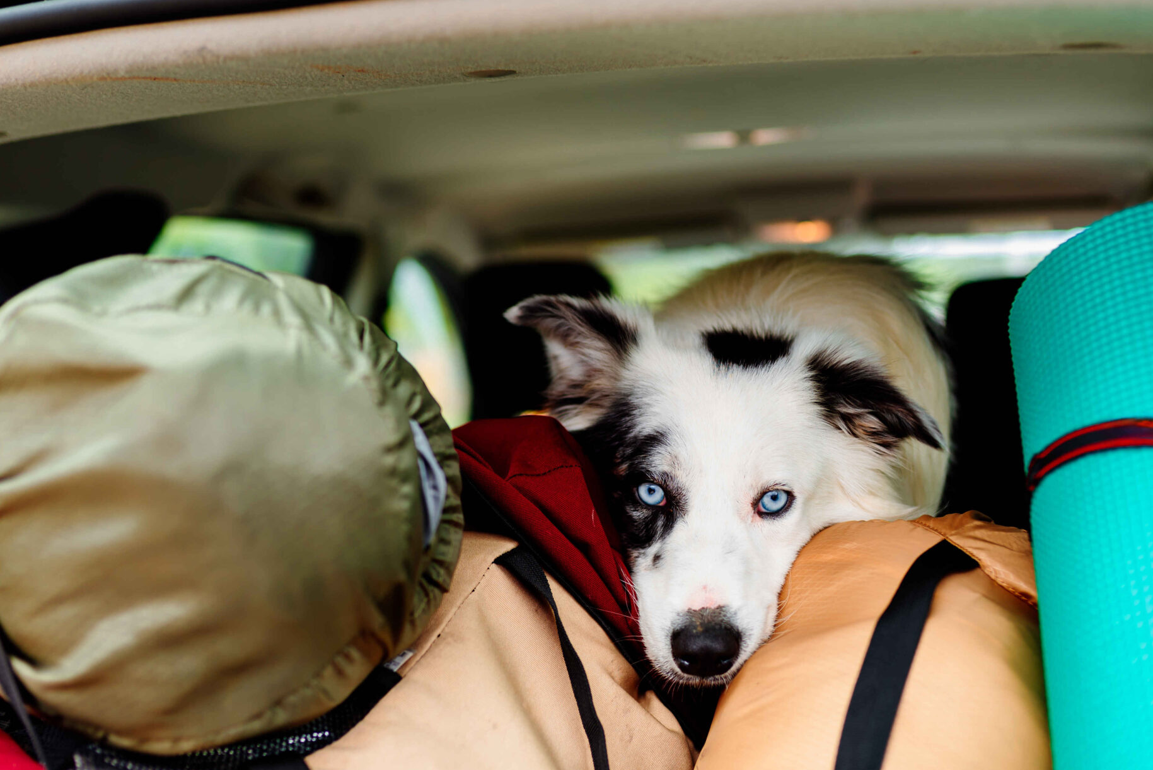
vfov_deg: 27.4
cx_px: 625
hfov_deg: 40.3
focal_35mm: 49
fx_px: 1570
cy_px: 489
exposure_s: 1/250
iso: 100
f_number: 1.8
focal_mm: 35
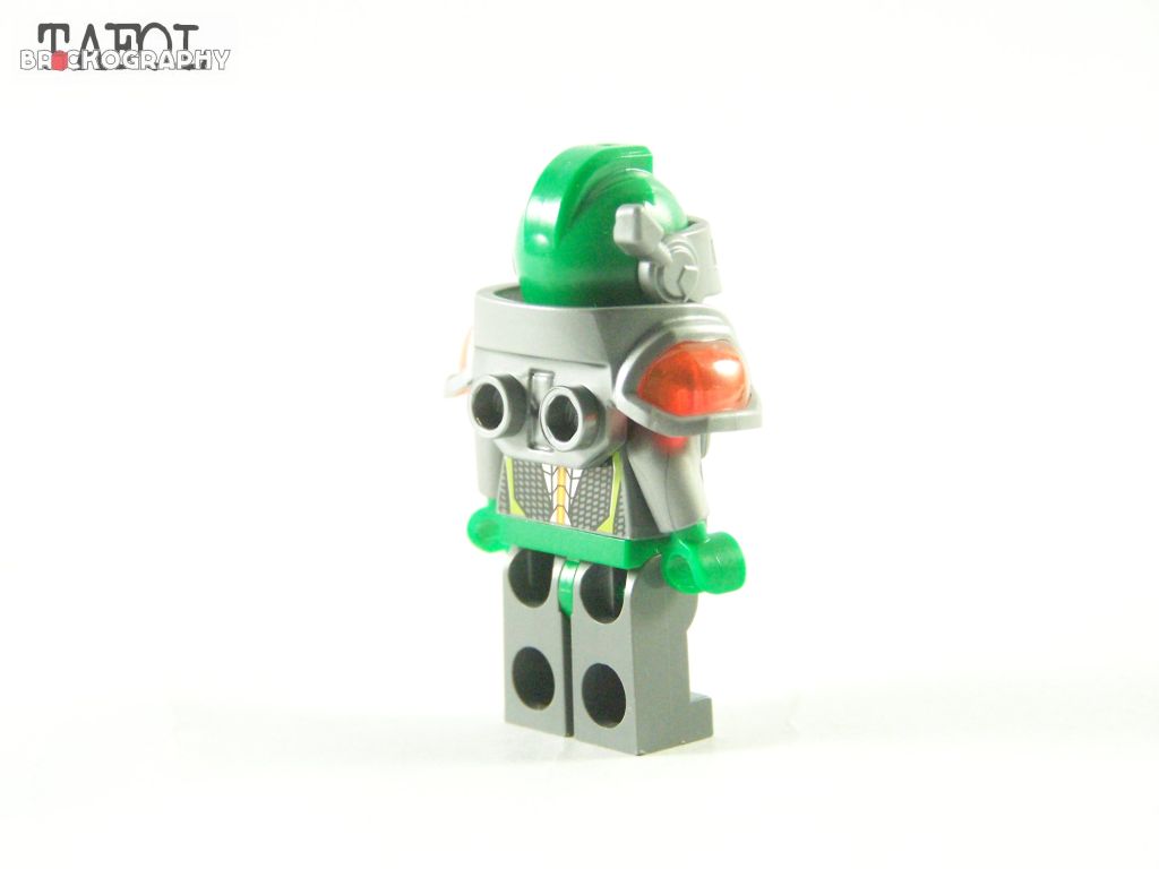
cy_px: 434
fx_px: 3917
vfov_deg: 12.7
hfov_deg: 16.8
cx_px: 580
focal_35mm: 117
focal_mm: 19.4
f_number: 3.2
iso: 400
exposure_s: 1/60
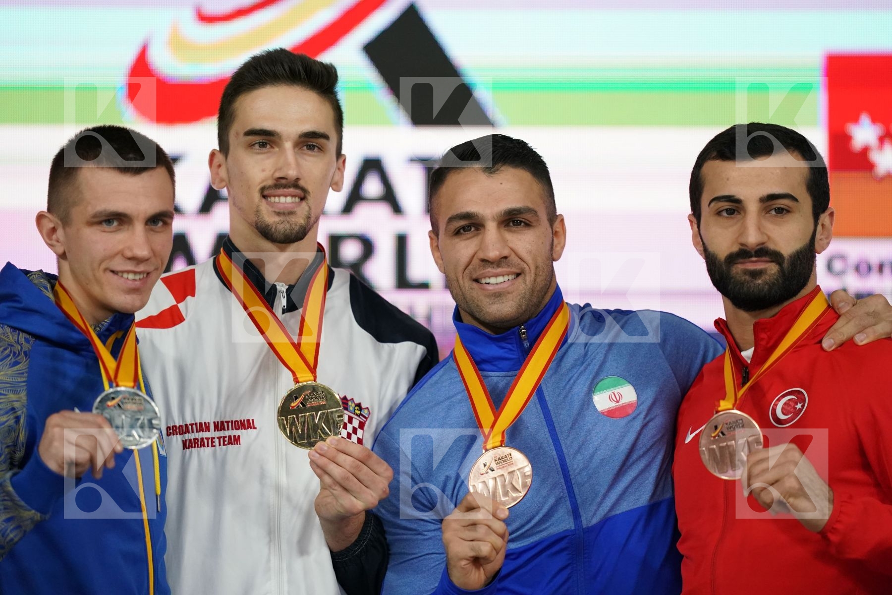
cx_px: 446
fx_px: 9910
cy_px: 298
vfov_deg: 3.4
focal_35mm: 400
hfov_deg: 5.2
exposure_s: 1/500
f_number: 2.8
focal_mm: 400
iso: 4000
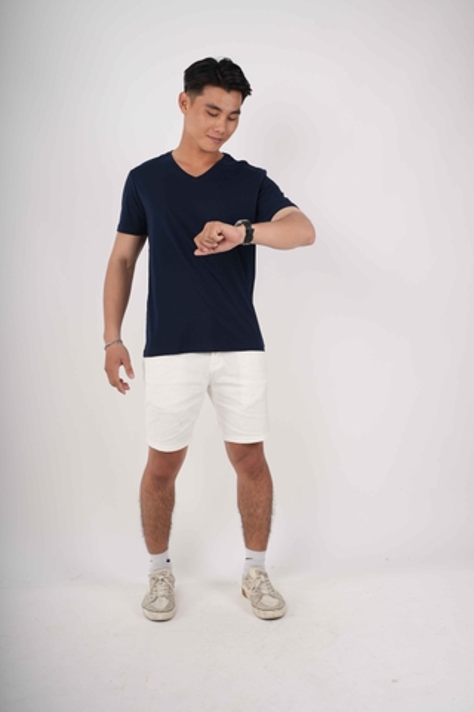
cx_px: 237
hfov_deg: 27.5
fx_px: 968
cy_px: 356
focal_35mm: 49
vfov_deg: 40.3
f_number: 4
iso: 100
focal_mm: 49
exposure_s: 1/160
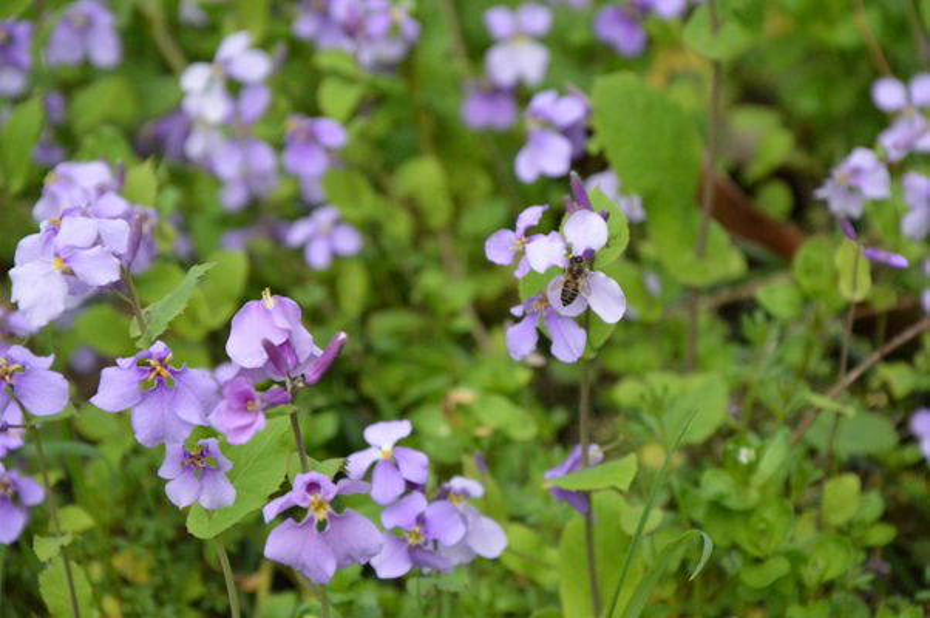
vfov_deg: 8.7
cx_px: 465
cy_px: 309
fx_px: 4064
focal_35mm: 158
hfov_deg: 13.1
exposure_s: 1/640
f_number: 7.1
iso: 1600
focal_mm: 105
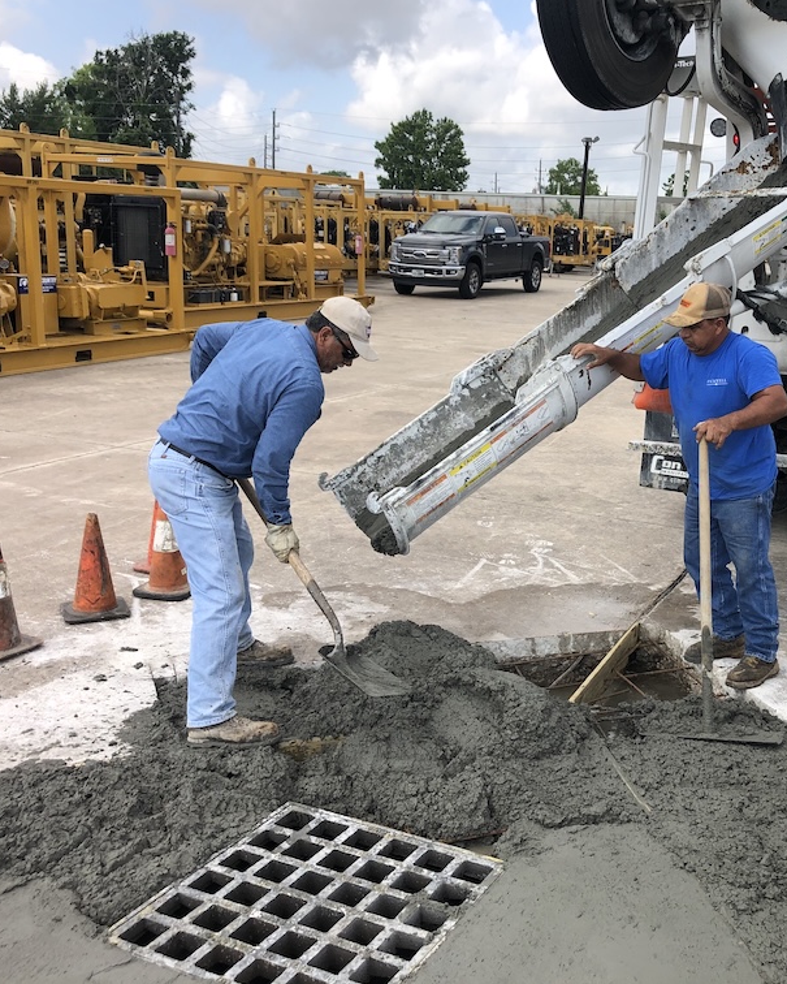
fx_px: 1077
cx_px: 565
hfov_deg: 39.3
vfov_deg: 49.1
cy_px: 487
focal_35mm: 37
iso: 20
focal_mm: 3.99
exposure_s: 1/1033
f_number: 1.8
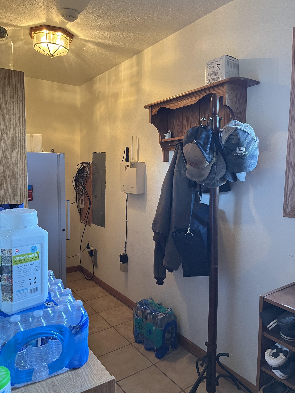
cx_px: 148
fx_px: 295
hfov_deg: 53.1
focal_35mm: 26
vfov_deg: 67.3
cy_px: 196
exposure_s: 1/60
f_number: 1.6
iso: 500
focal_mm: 5.1
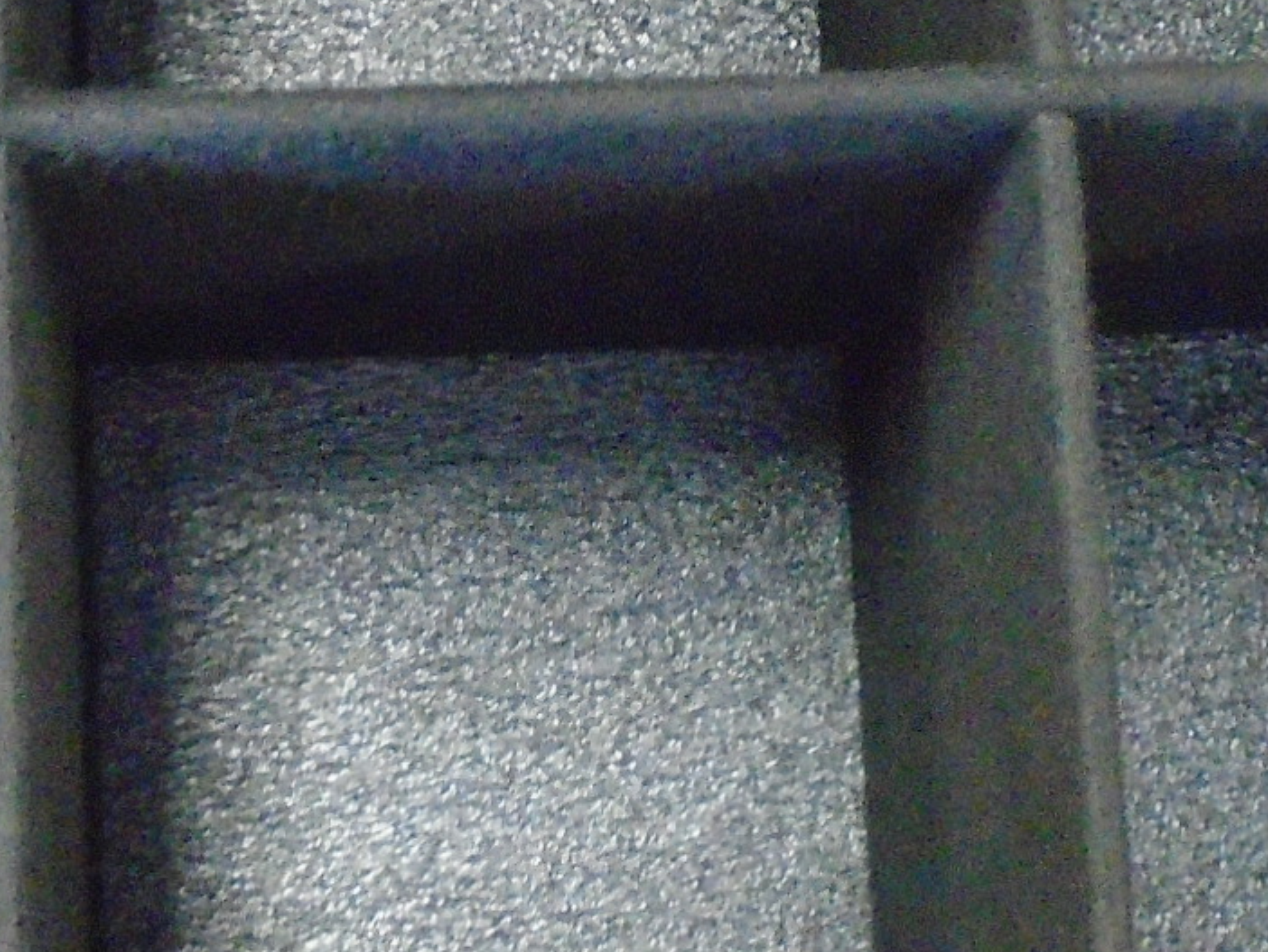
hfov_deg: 20.4
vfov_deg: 15.3
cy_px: 244
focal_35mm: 96
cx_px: 585
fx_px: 3518
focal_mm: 4.6
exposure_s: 1/20
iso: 800
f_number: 3.2
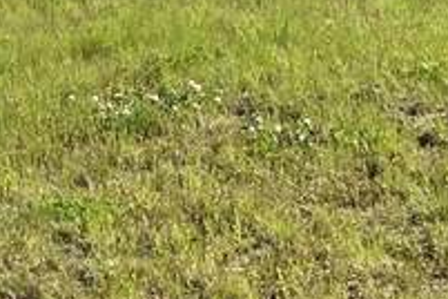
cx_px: 98
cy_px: -312
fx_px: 2140
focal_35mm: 172
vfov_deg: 7.6
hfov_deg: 11.9
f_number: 1.6
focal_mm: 5.1
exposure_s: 1/3745
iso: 50
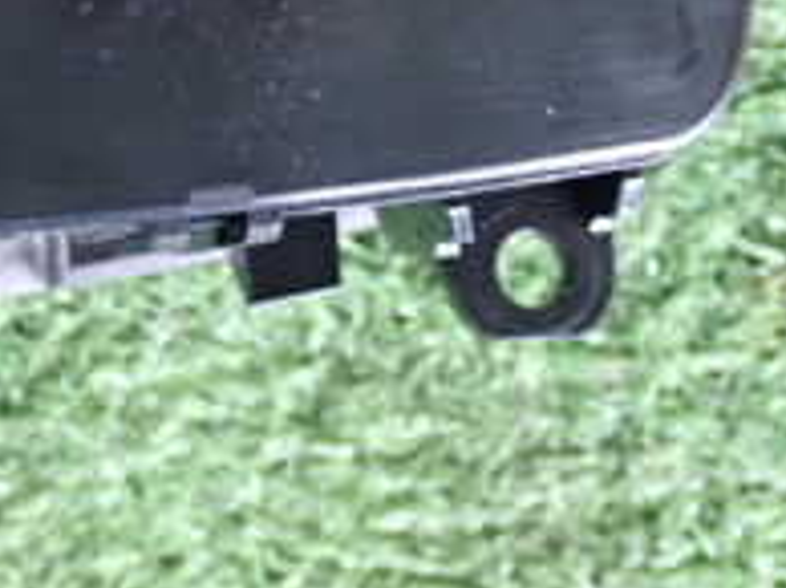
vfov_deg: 11.5
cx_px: -215
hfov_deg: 14.9
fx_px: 2880
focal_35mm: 127
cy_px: -77
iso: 800
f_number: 2.8
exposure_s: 1/25
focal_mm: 7.31
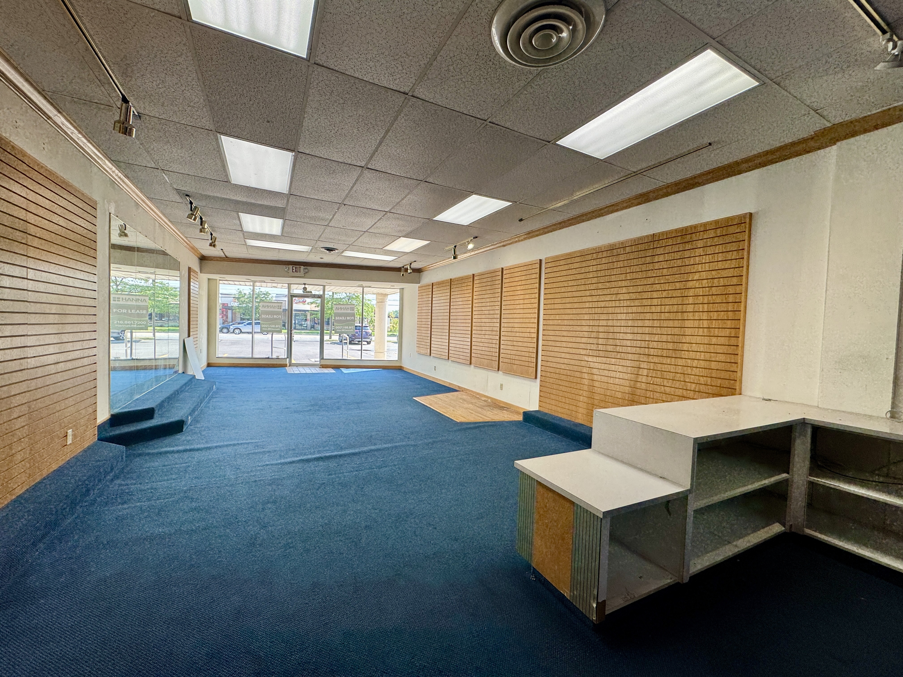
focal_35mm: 14
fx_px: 365
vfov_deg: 85.7
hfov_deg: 102.1
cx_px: 452
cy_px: 338
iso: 40
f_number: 2.2
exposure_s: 1/120
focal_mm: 2.22
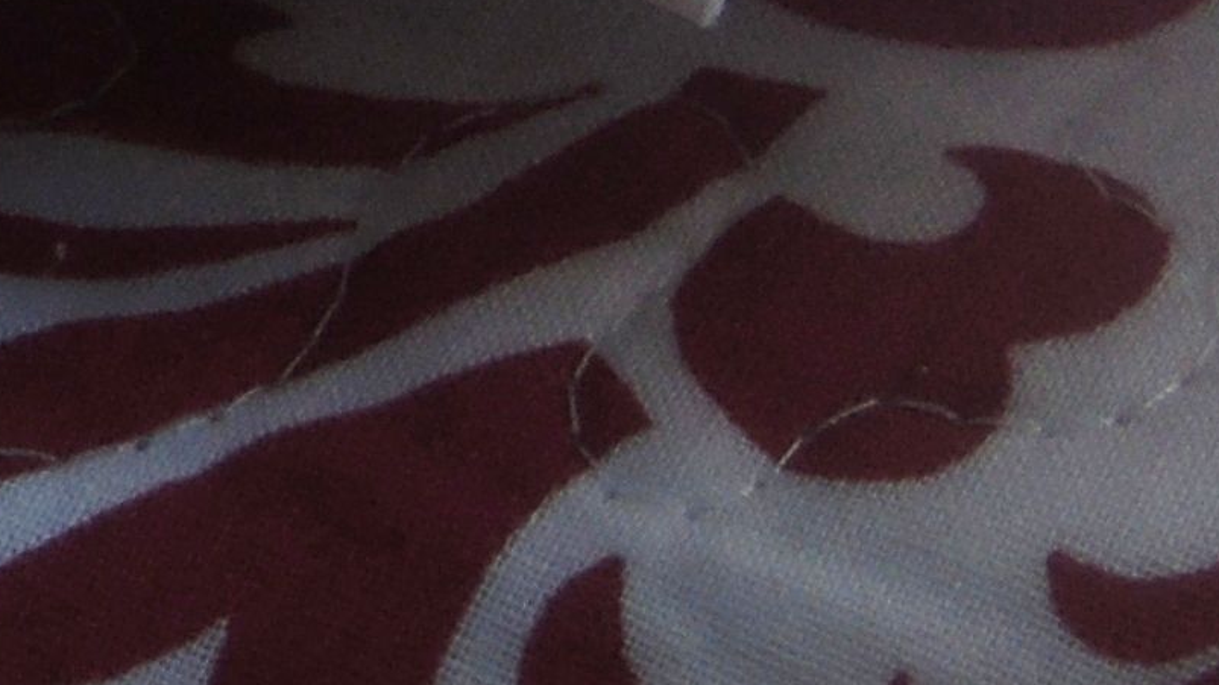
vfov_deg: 1.3
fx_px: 29306
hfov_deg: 2.4
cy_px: -1648
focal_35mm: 907
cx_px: -411
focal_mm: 25.8
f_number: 4.4
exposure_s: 1/800
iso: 100
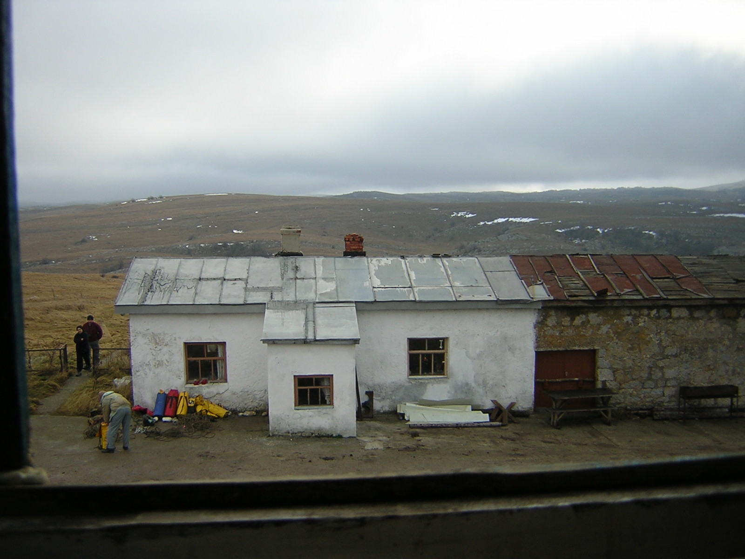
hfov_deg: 51.4
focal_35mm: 36
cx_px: 372
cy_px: 280
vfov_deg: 39.7
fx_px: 775
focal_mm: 4.7
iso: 100
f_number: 2.6
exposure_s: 1/428
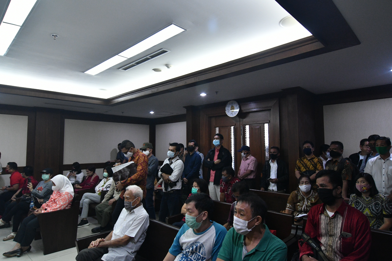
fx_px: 229
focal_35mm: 21
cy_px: 130
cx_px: 196
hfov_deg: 81.2
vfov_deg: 59.5
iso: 2000
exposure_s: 1/80
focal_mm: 14
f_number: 5.6
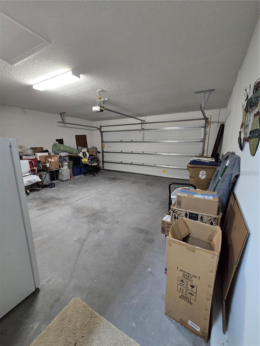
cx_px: 130
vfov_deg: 106.2
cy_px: 173
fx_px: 130
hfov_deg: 89.9
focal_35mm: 13
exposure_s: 1/60
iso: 800
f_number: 2.2
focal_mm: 2.2
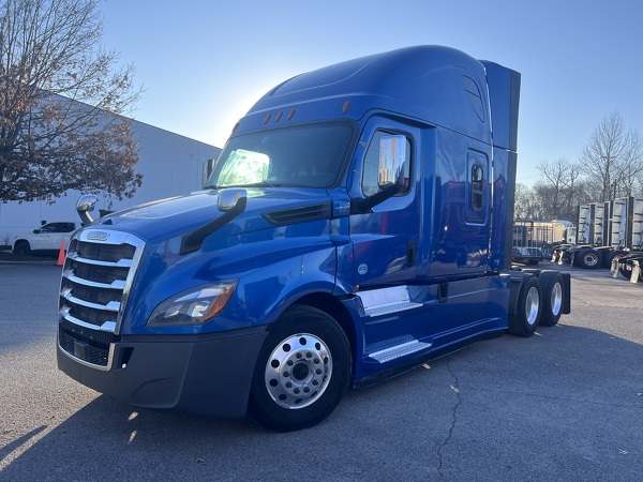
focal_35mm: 26
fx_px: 483
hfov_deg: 67.3
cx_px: 322
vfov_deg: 53.1
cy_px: 241
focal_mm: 5.7
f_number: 1.5
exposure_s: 1/965
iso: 50
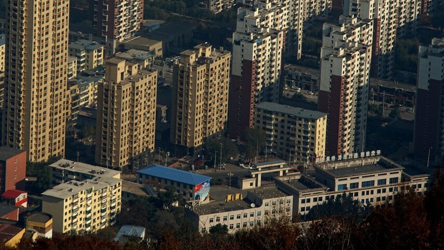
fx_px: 3132
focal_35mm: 266
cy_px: 58
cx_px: 153
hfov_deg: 8.1
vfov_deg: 4.6
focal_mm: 180
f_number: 13
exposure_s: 1/400
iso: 160
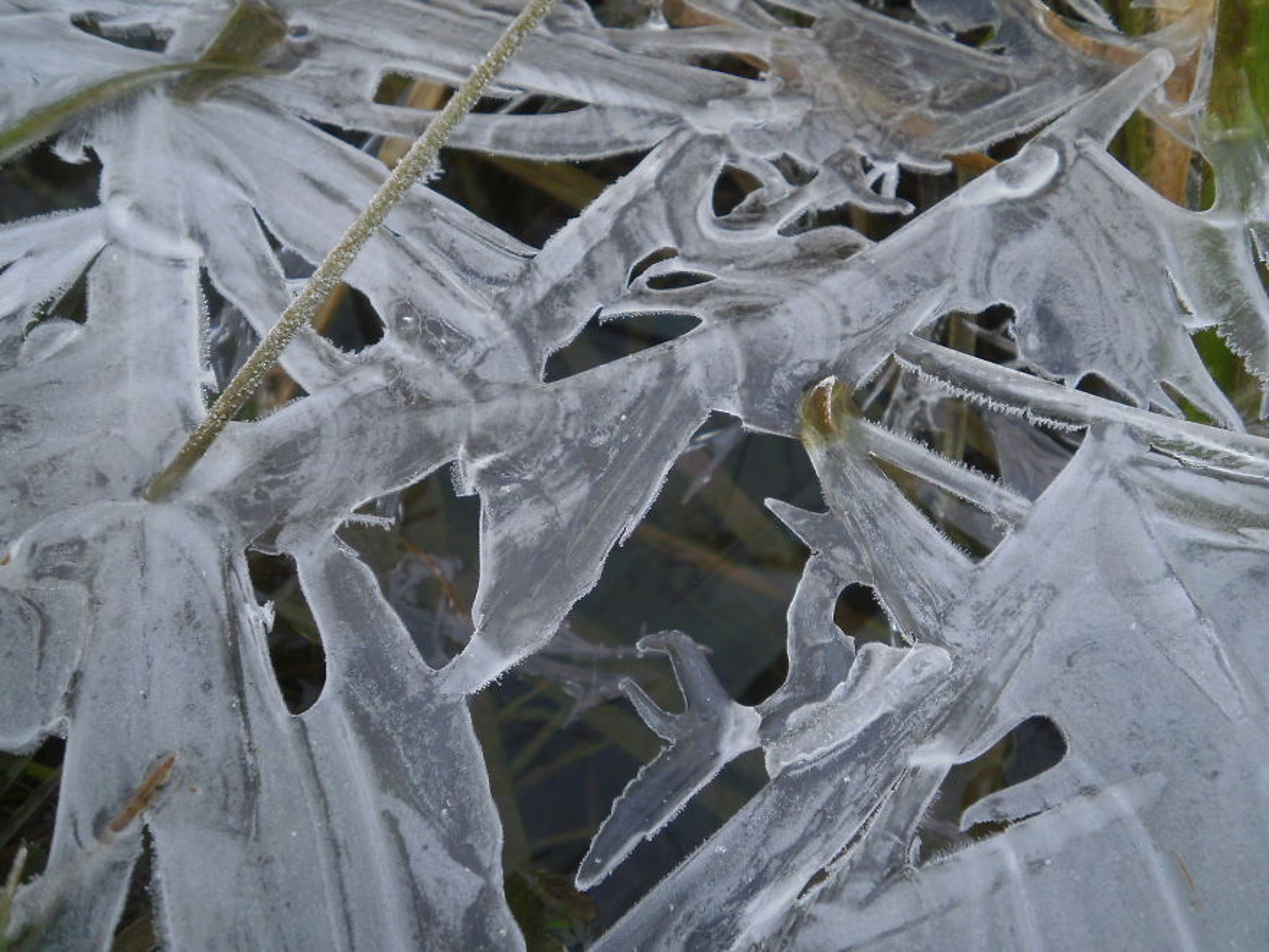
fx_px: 1136
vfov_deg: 45.4
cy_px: 476
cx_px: 634
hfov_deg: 58.4
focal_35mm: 31
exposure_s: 1/125
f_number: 2.9
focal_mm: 5.45
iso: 100
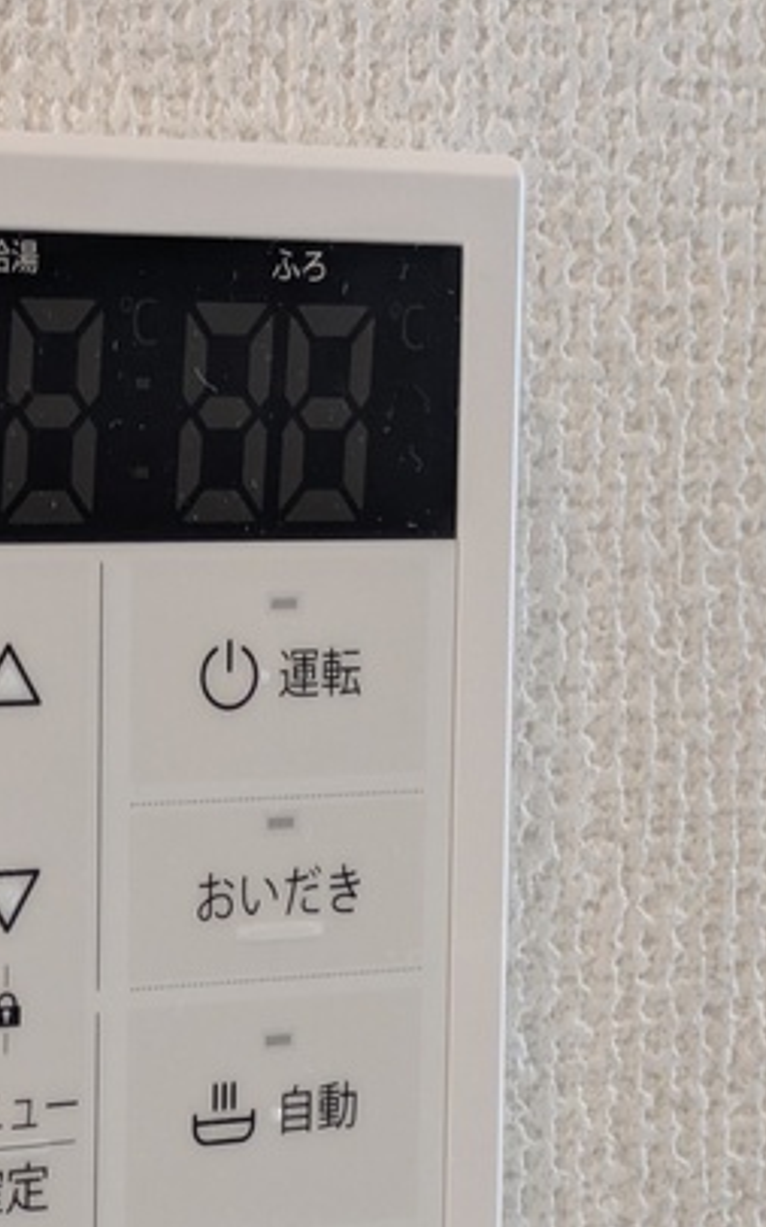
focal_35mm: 128
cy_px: 842
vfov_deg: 16.3
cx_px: -30
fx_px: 4277
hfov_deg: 10.1
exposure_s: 1/30
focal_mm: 5.43
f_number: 1.89
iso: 63
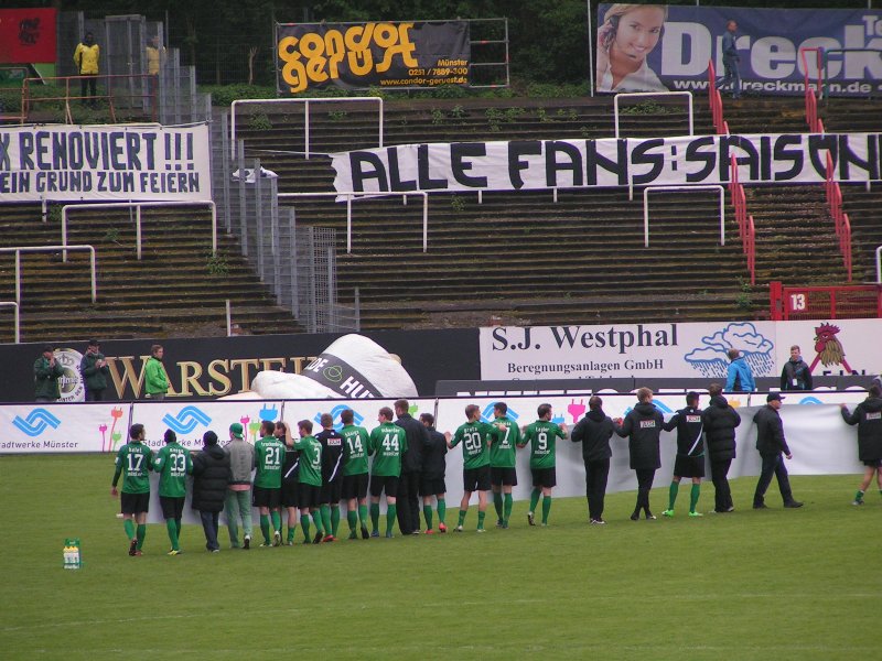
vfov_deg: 4.2
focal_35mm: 355
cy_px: 330
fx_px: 9045
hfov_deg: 5.6
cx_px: 441
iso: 100
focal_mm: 54.2
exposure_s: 1/400
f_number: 3.5
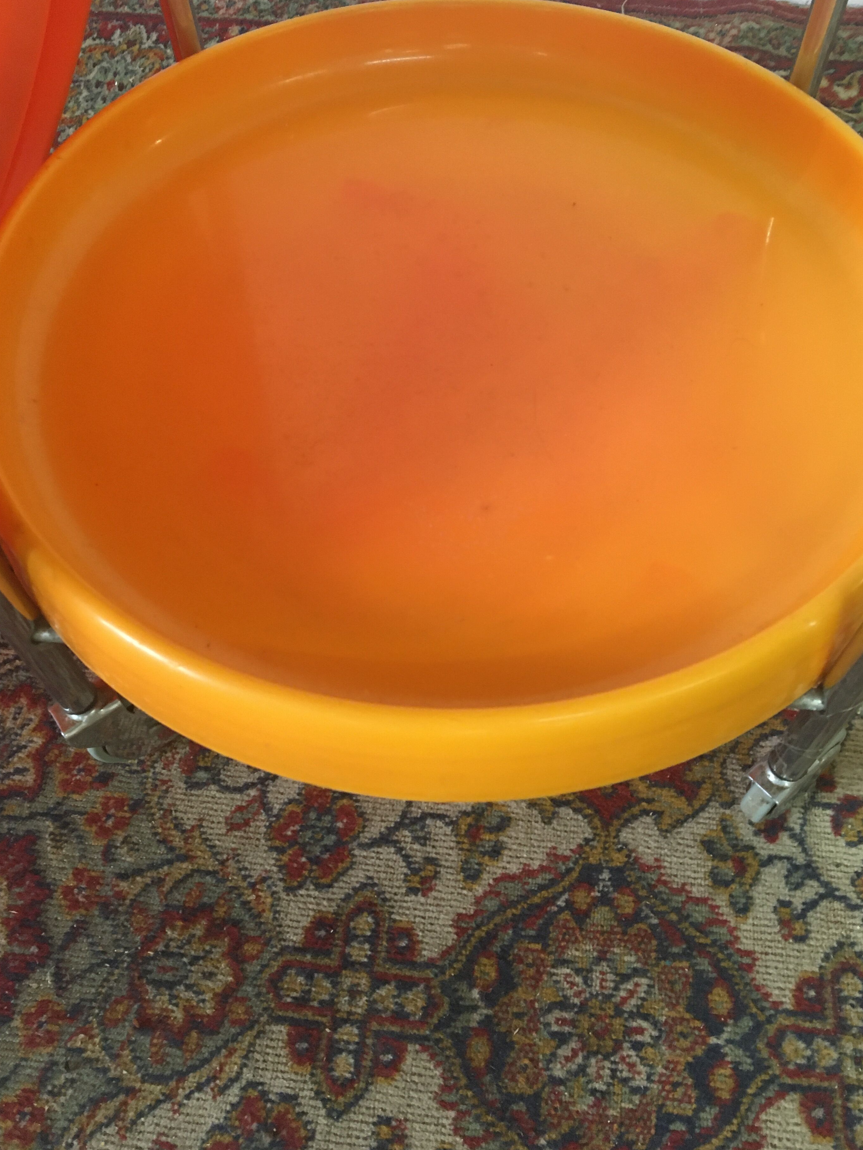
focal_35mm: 32
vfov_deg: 56.8
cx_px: 457
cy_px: 536
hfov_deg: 44.1
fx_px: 1064
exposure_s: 1/33
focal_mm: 4.15
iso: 200
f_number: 2.2
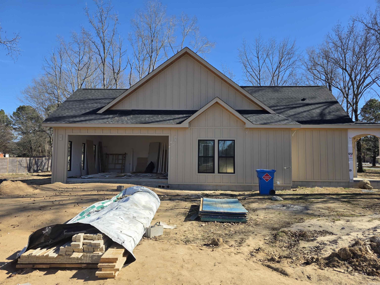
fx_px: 252
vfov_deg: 58.9
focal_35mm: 23
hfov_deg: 73.9
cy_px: 142
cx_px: 190
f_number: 1.7
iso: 80
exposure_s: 1/4333
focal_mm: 6.3
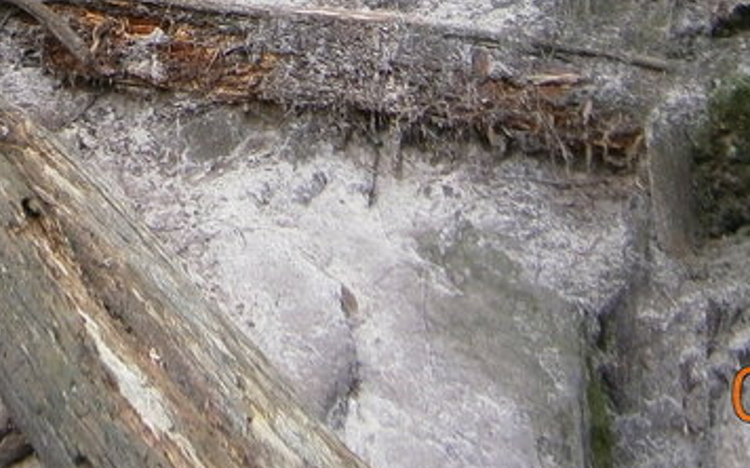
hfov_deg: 21.6
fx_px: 1900
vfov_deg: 12.8
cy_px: -356
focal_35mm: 93
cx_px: 8
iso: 80
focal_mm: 4.7
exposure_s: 1/80
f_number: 2.8
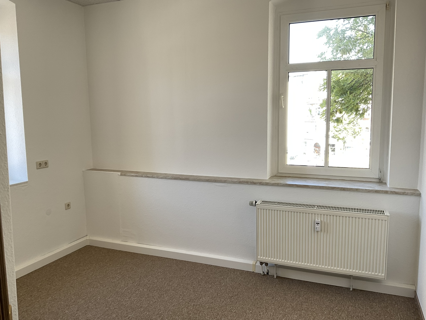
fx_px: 357
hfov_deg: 61.7
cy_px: 160
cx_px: 213
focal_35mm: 29
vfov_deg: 48.2
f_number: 1.8
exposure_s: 1/69
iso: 64
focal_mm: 3
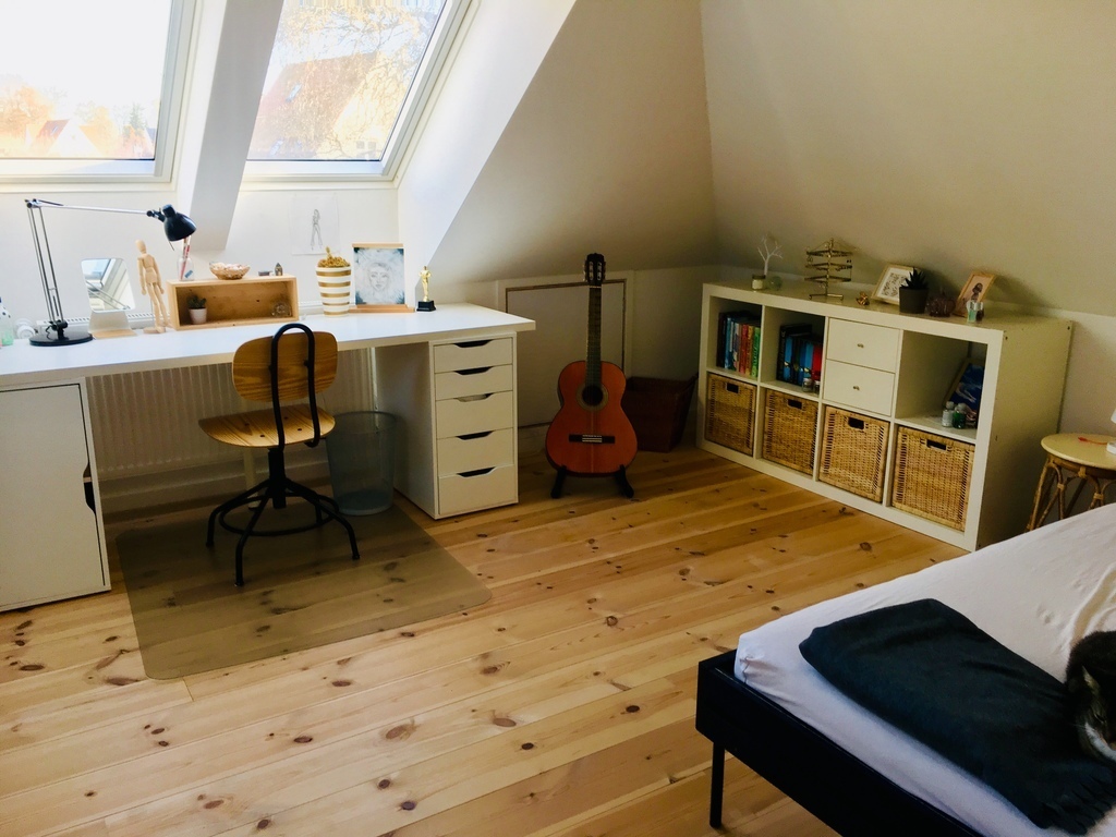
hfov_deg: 61.7
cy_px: 418
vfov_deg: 48.2
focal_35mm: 29
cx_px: 558
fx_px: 935
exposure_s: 1/100
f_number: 2.2
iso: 40
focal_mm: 4.15
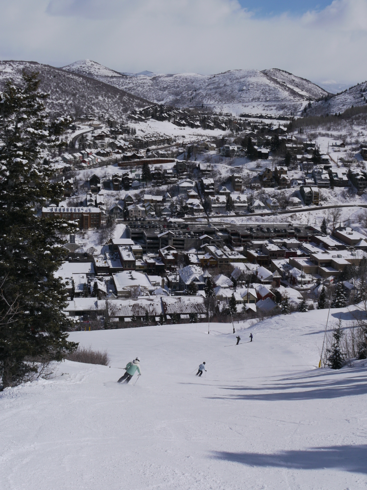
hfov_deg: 31.5
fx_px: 650
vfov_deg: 41.2
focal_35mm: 46
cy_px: 245
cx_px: 184
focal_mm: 23
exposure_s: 1/800
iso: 100
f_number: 11
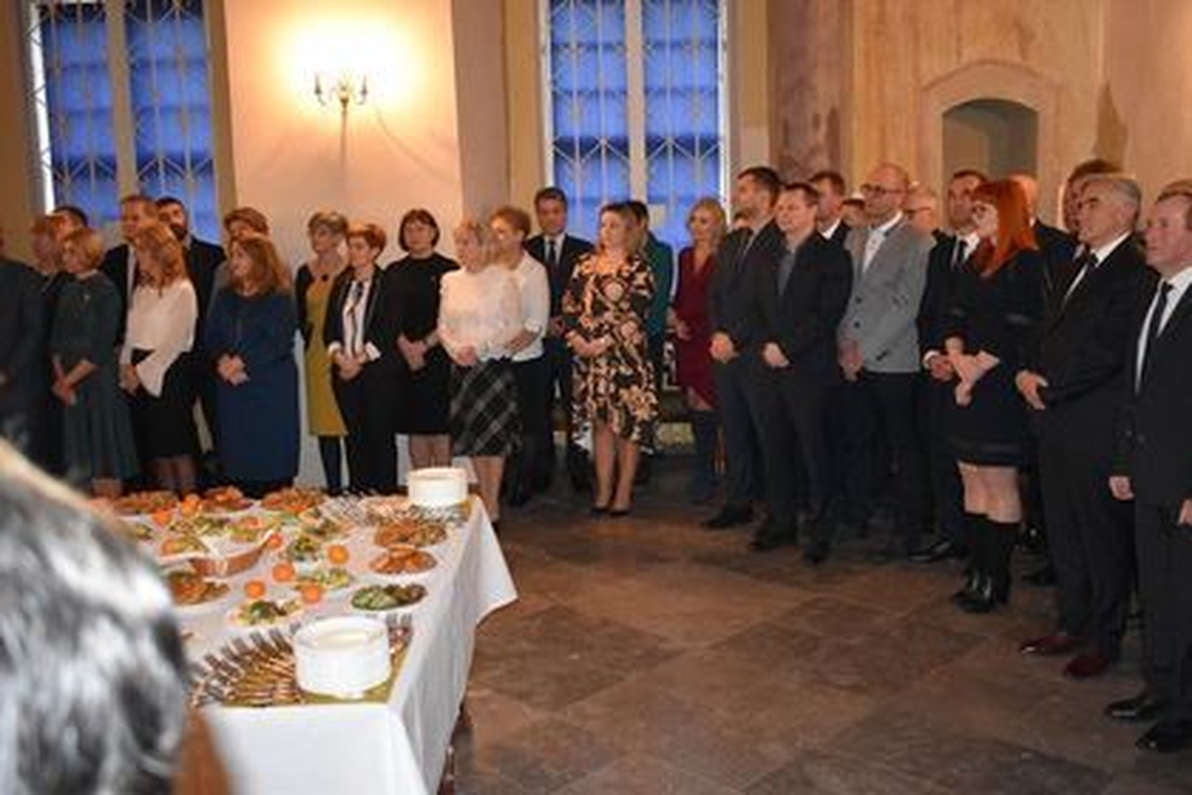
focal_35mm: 36
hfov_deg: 53.1
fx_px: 1192
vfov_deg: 36.9
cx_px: 596
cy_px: 398
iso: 3200
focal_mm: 24
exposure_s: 1/60
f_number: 3.8
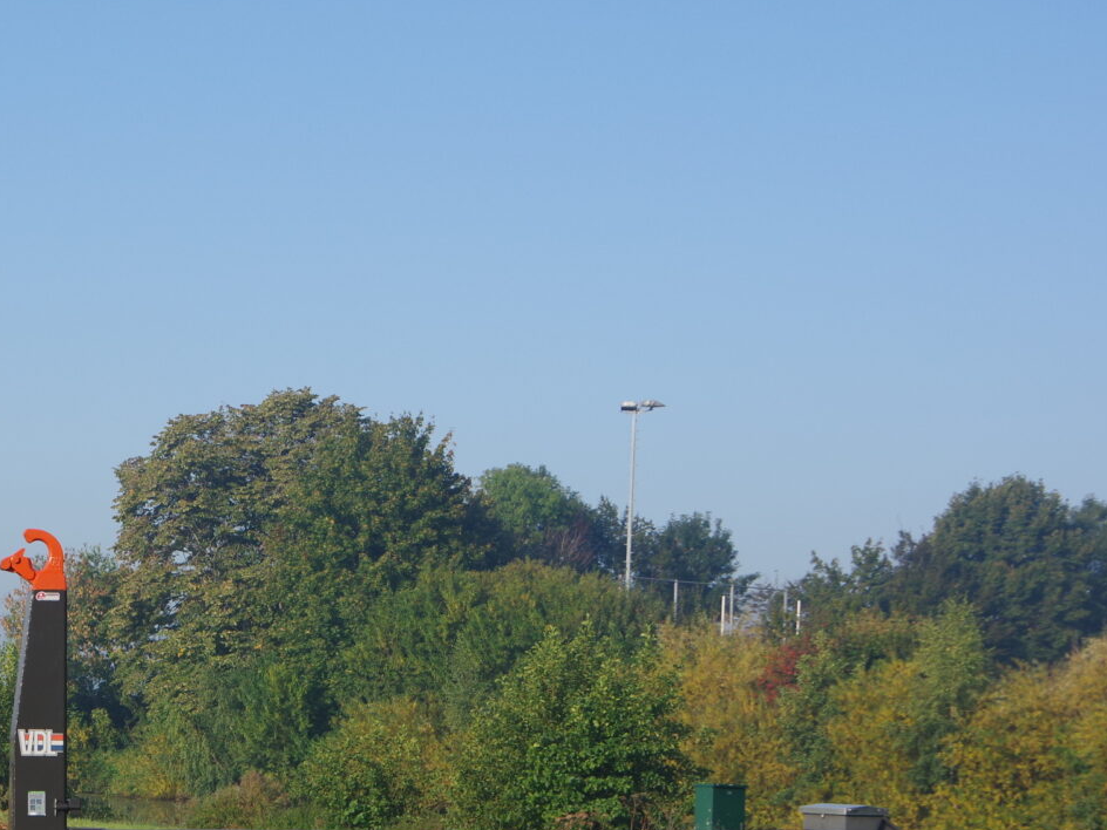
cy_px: 705
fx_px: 2878
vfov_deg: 16.3
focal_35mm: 90
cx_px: 7
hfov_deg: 21.1
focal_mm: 31
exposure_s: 1/640
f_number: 5
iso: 200
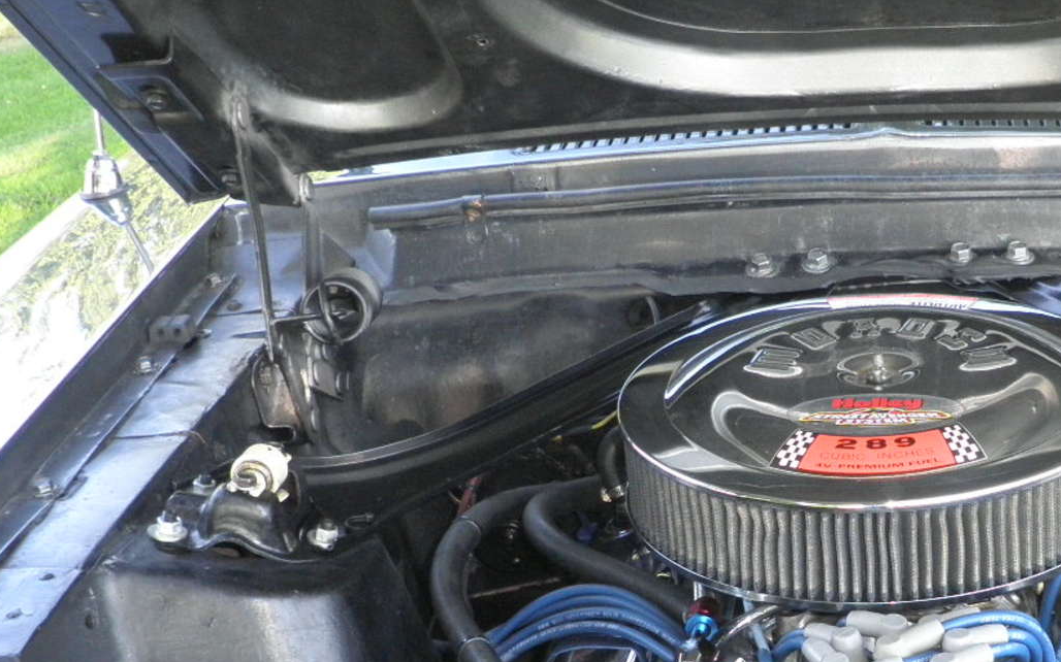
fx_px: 1908
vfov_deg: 19.5
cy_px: 550
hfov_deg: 30.4
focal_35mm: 66
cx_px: 836
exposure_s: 1/50
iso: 160
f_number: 3.7
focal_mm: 5.9
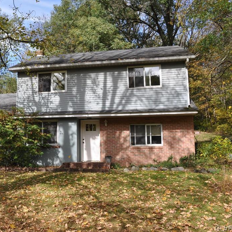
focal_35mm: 39
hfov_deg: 41.5
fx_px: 296
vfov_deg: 42.8
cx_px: 57
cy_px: 117
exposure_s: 1/400
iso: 400
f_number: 10
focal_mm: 20
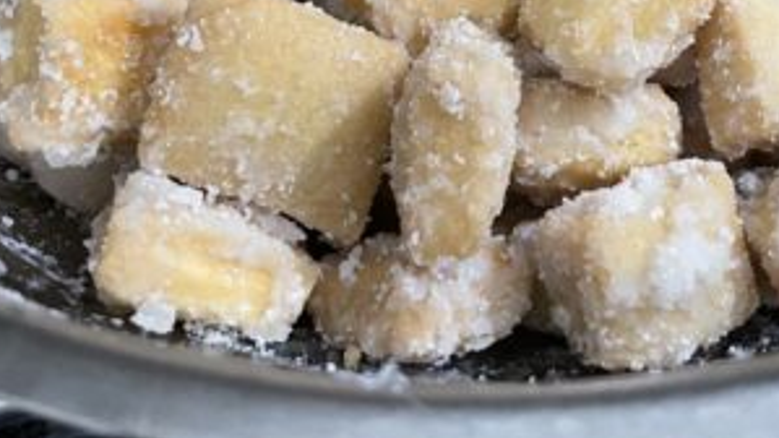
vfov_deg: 20.5
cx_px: 505
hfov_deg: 37.5
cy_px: -82
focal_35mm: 55
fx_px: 1136
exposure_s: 1/50
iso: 320
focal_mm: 4.2
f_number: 1.6
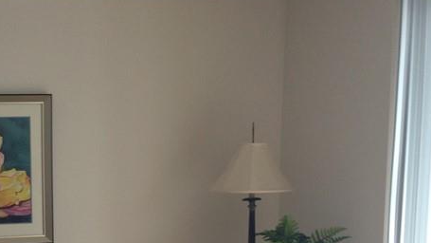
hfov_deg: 25.1
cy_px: 342
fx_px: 926
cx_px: 11
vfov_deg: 14.1
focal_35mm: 81
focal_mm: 4.13
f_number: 2.4
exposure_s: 1/40
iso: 50
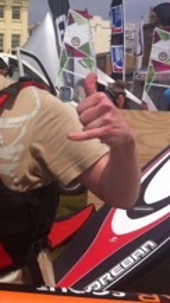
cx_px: -33
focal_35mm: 70
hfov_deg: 16.5
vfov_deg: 30.1
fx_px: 563
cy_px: 115
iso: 80
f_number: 2.8
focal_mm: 3.85
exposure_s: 1/2742
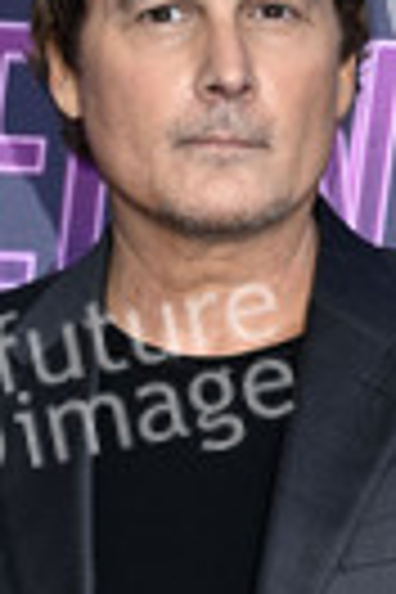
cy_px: 616
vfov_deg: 3.6
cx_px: 194
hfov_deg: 2.4
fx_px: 9487
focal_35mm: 575
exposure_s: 1/250
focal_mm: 190
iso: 500
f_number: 5.6
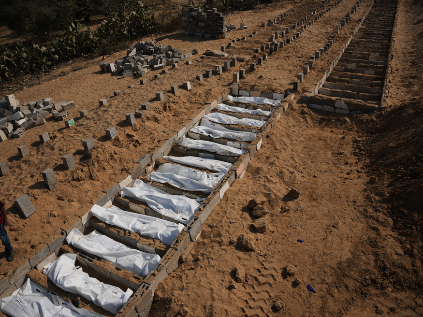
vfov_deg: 51.3
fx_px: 330
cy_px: 160
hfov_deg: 65.3
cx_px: 201
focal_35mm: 27
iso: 100
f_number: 3.2
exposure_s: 1/6400
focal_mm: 24
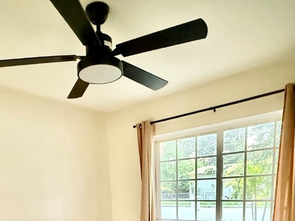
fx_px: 256
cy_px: 227
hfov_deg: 59.3
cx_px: 113
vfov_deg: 40.2
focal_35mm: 30
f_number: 2.2
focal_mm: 2.22
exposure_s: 1/46
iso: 1250
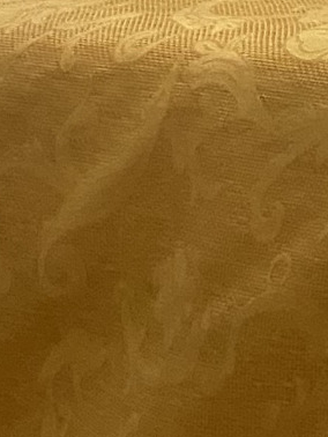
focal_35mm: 176
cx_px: 993
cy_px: -46
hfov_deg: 7.4
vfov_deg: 11.1
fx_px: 2221
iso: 250
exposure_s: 1/50
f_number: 1.8
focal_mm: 4.25
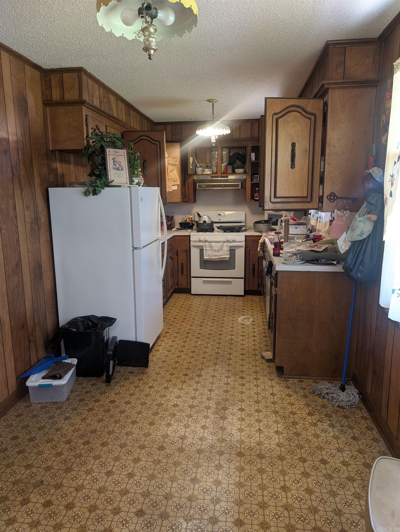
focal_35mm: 24
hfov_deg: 56.9
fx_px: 369
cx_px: 200
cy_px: 266
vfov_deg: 71.5
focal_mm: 6.9
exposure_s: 1/60
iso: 408
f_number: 1.68
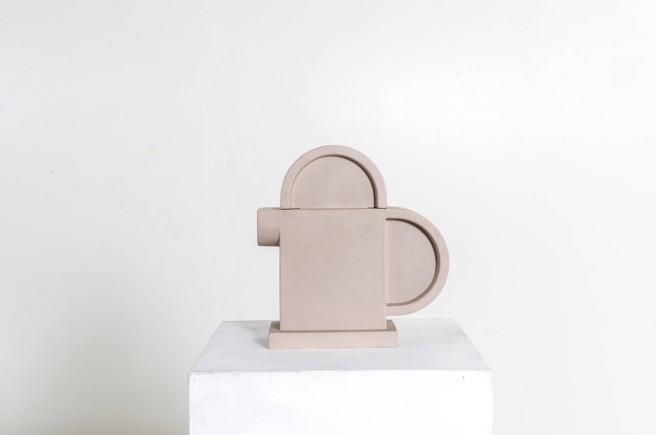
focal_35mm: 52
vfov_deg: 25.6
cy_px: 218
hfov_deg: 37.9
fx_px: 955
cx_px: 328
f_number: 16
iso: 100
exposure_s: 1/160
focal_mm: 35
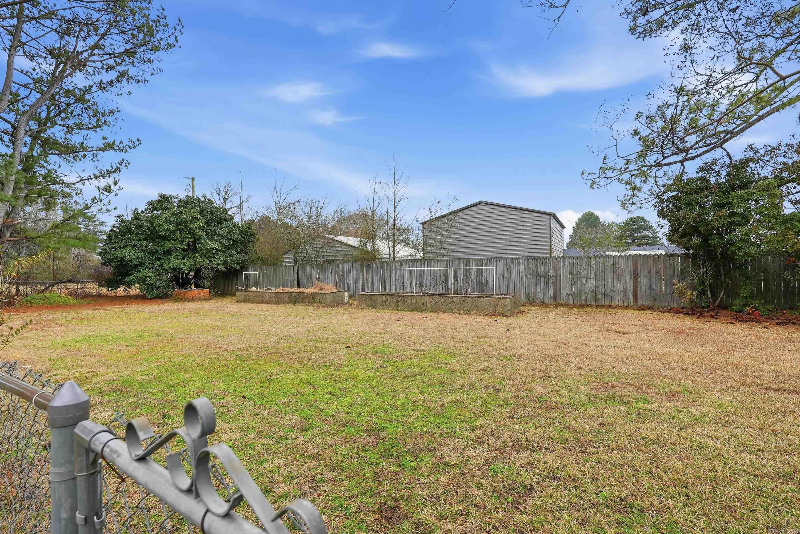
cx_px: 400
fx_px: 356
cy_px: 267
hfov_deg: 96.7
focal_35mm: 16
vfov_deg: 73.8
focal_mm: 16
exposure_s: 1/100
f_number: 9
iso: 250
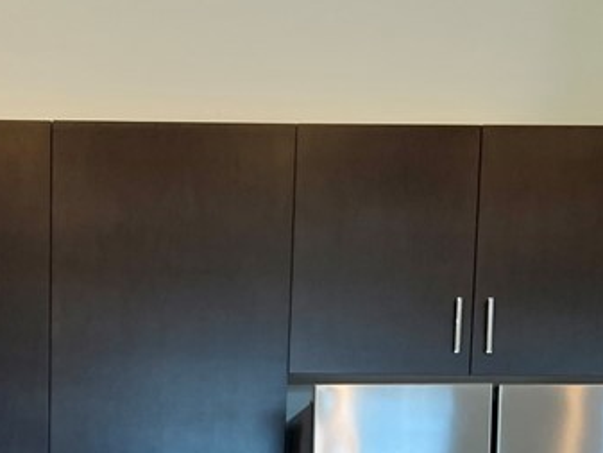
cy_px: 639
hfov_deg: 24.3
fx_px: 1377
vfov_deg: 17.2
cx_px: 123
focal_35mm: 79
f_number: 1.5
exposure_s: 1/120
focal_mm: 5.7
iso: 100
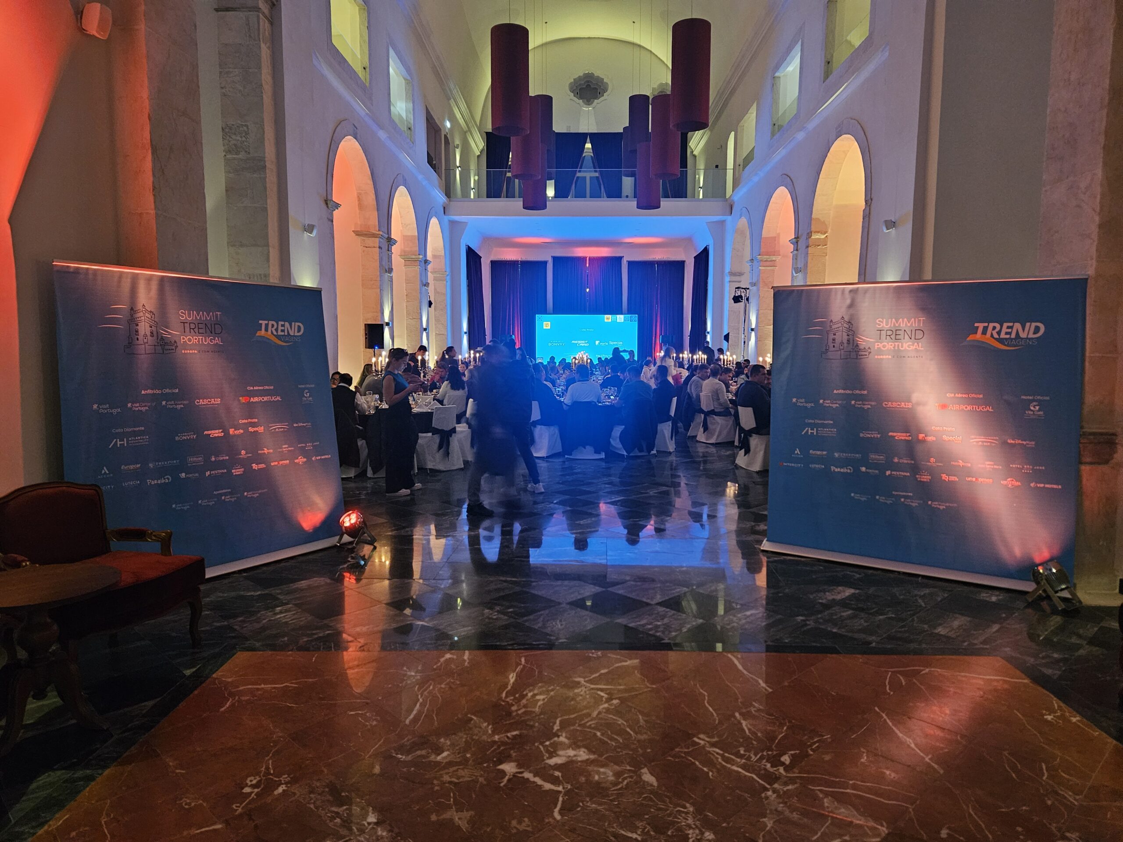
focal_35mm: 23
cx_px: 562
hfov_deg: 73.9
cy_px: 421
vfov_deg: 58.9
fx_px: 746
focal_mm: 5.4
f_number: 1.8
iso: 500
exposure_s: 1/25
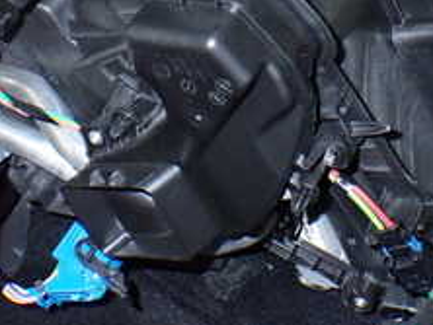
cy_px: -64
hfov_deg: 24.0
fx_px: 1014
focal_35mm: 81
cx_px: 269
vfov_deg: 17.4
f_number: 6.3
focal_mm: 5.4
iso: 800
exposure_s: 1/30
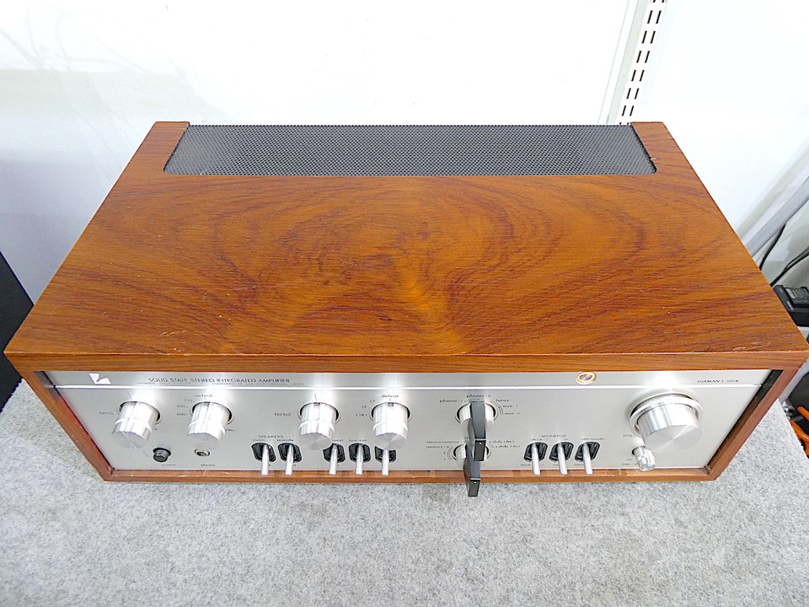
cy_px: 304
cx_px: 404
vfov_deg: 56.8
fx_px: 561
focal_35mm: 24
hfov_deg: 71.6
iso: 200
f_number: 3.3
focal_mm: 4.3
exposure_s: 1/10
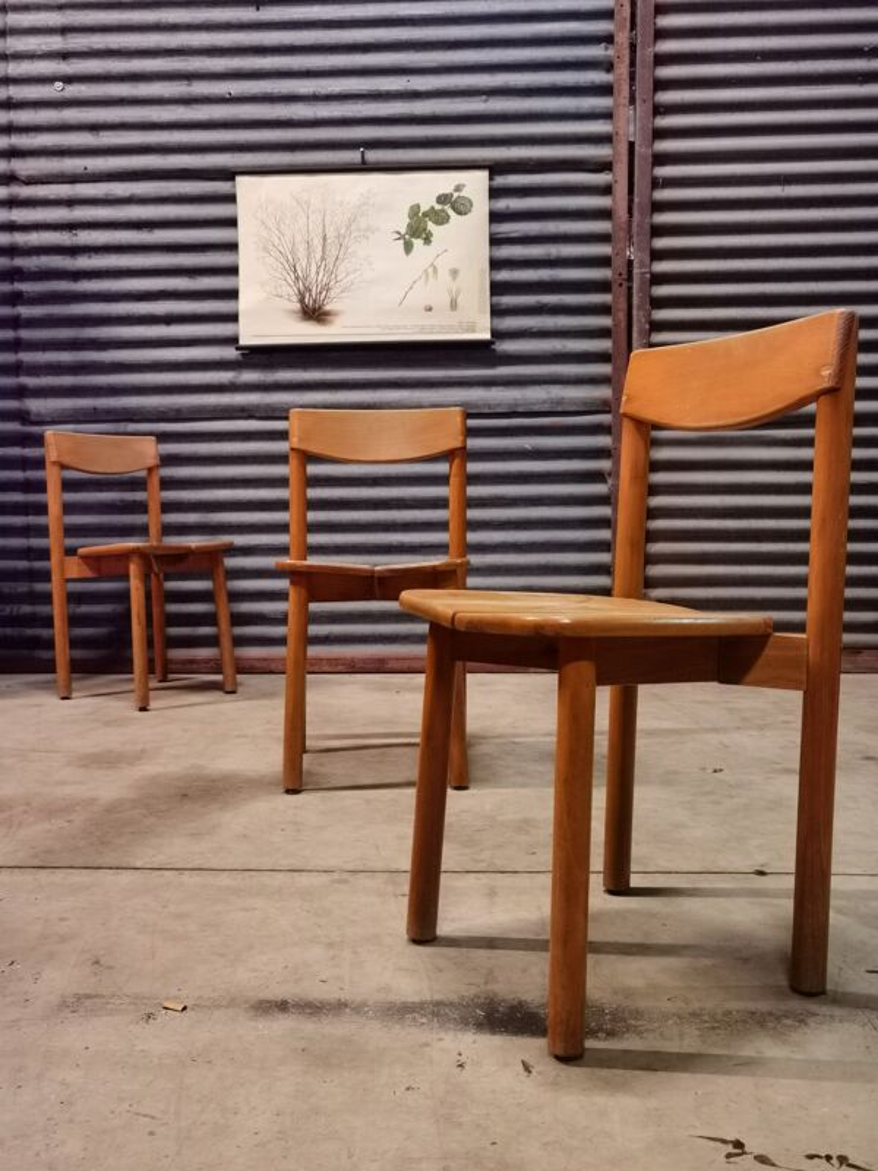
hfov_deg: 45.4
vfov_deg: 58.4
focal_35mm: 31
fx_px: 1048
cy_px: 586
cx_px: 439
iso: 640
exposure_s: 1/25
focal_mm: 6.71
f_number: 1.9
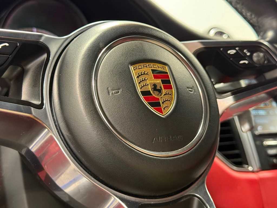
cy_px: 104
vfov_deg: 30.3
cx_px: 138
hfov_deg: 39.7
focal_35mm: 48
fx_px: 384
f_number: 1.78
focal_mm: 6.76
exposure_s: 1/60
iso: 250
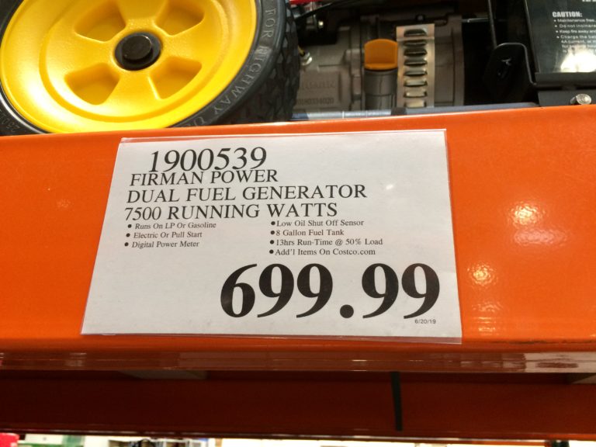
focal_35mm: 29
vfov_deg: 48.2
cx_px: 298
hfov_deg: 61.7
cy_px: 224
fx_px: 499
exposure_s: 1/30
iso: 125
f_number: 2.2
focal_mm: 4.15
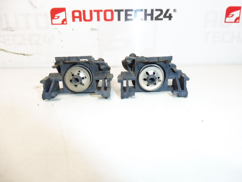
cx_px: 121
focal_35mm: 24
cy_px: 91
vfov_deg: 56.8
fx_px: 168
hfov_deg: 71.6
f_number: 3.5
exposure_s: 1/125
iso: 200
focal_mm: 4.3
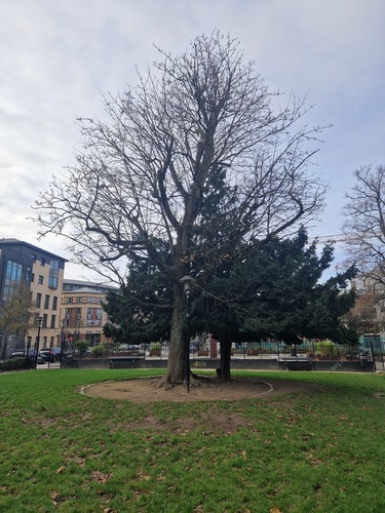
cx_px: 192
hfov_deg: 58.9
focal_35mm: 23
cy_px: 256
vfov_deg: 73.9
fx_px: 341
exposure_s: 1/1018
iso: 50
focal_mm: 5.4
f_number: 1.8
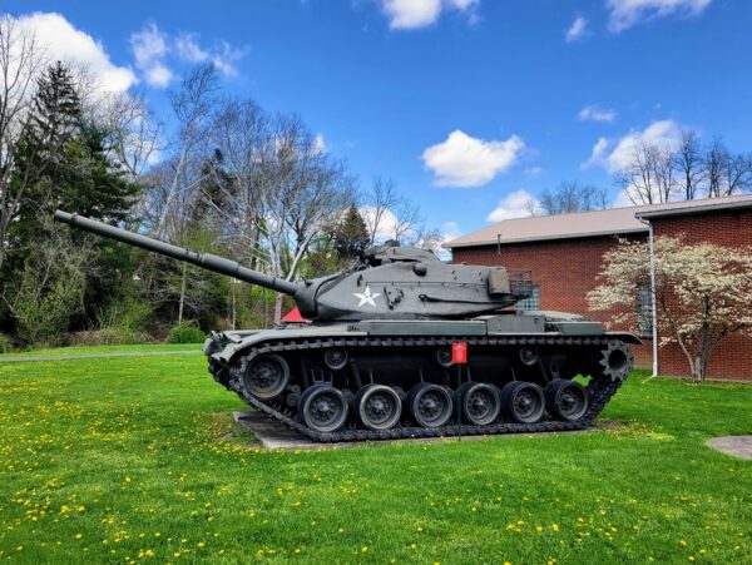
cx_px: 376
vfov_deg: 53.1
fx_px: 565
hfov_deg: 67.3
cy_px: 282
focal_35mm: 26
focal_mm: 5.4
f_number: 1.8
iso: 40
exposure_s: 1/1245
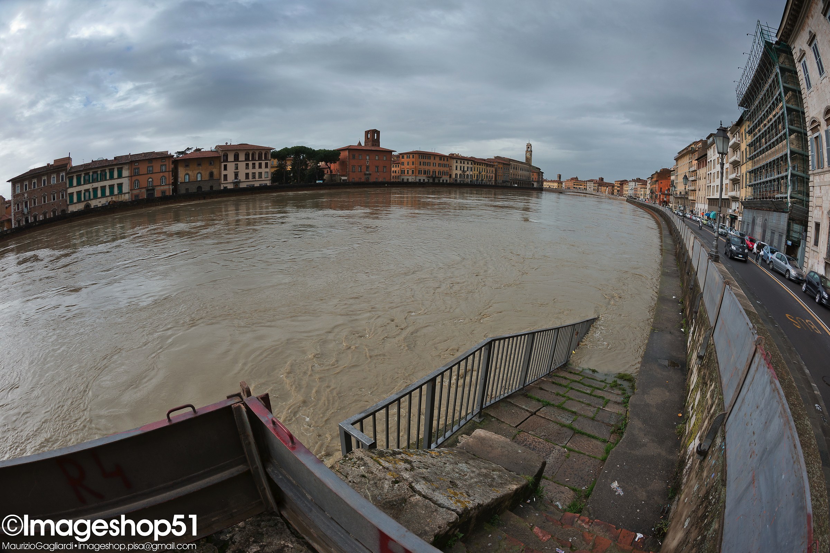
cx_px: 415
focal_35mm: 16
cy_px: 276
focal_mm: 16
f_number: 10
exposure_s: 1/250
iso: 200
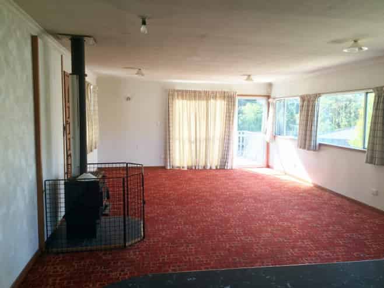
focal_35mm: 29
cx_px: 192
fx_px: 322
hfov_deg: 61.7
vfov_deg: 48.2
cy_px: 144
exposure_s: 1/100
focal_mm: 4.15
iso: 50
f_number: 2.2
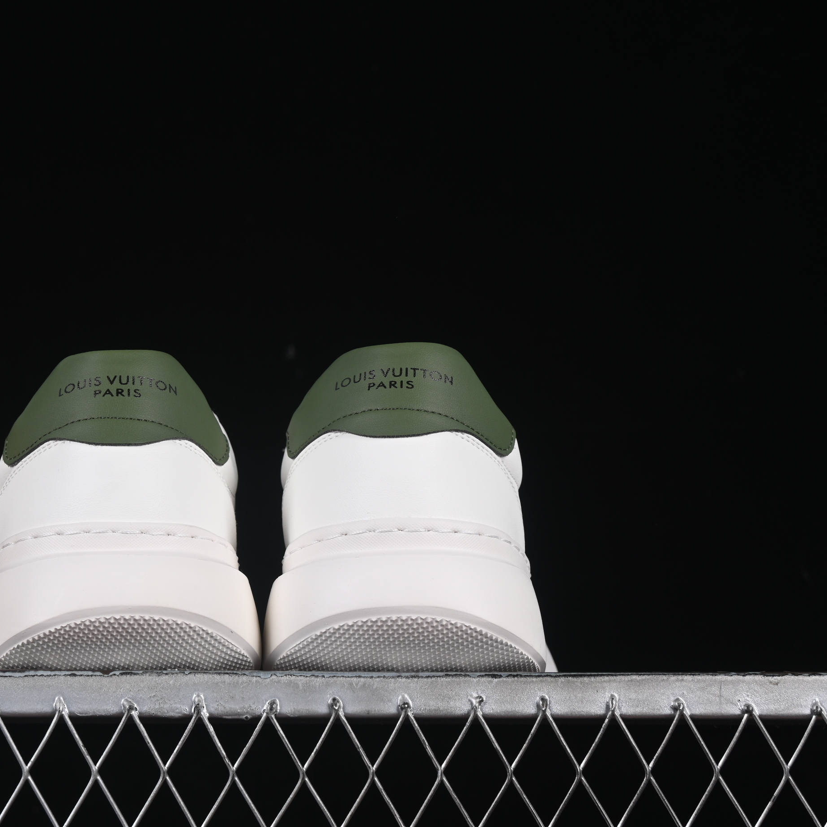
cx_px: 258
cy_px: 414
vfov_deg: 18.1
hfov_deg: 18.0
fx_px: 2595
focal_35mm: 96
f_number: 8
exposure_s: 1/80
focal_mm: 50
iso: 160
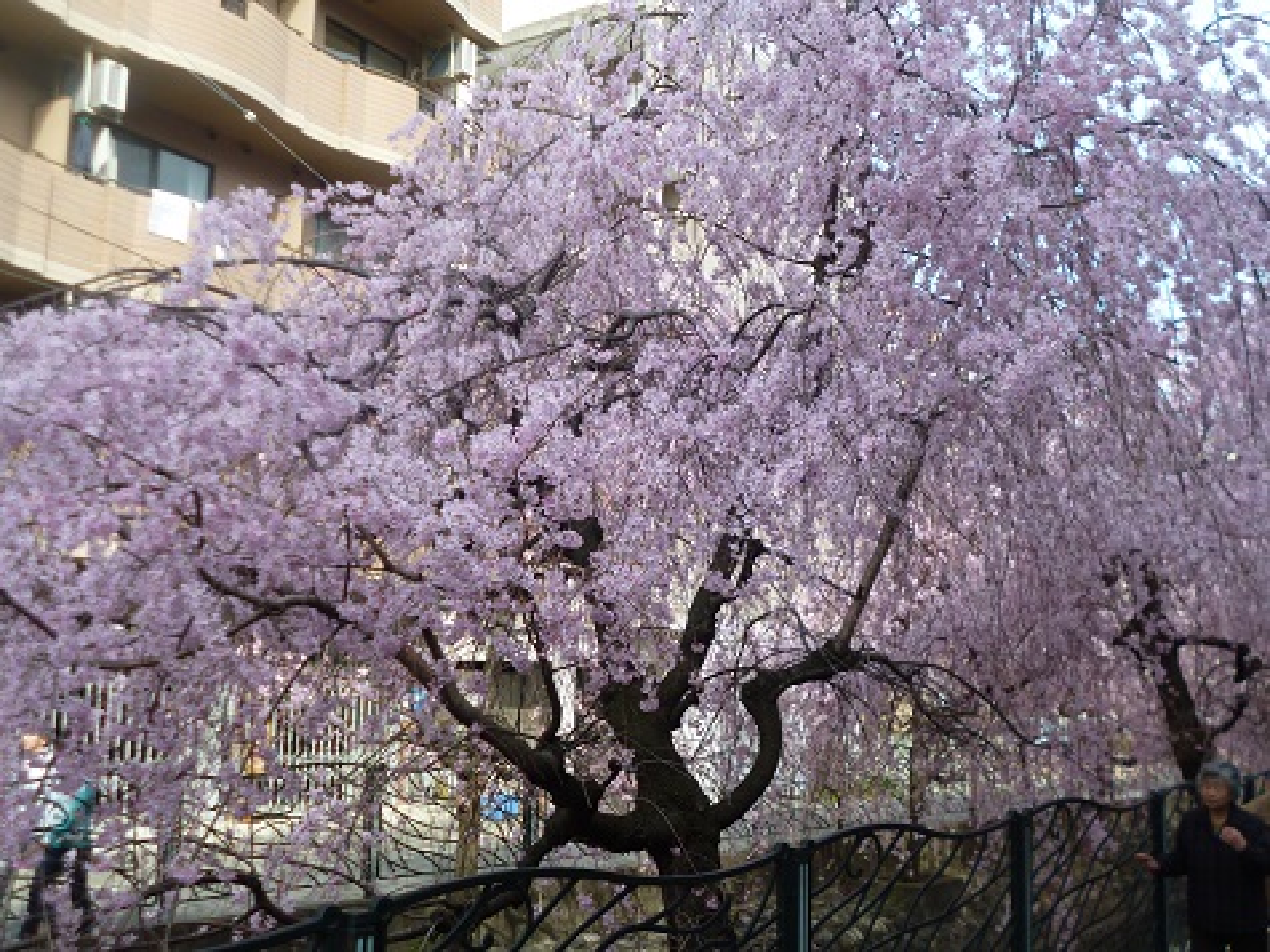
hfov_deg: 49.0
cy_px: 476
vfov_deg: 37.7
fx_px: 1394
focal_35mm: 38
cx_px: 635
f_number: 3.2
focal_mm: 6.8
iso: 100
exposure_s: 1/320
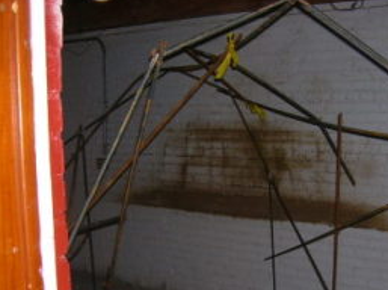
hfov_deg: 35.8
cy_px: 218
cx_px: 263
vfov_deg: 27.1
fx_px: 593
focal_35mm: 53
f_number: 2.9
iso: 78
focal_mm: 5.7
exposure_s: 1/60.1
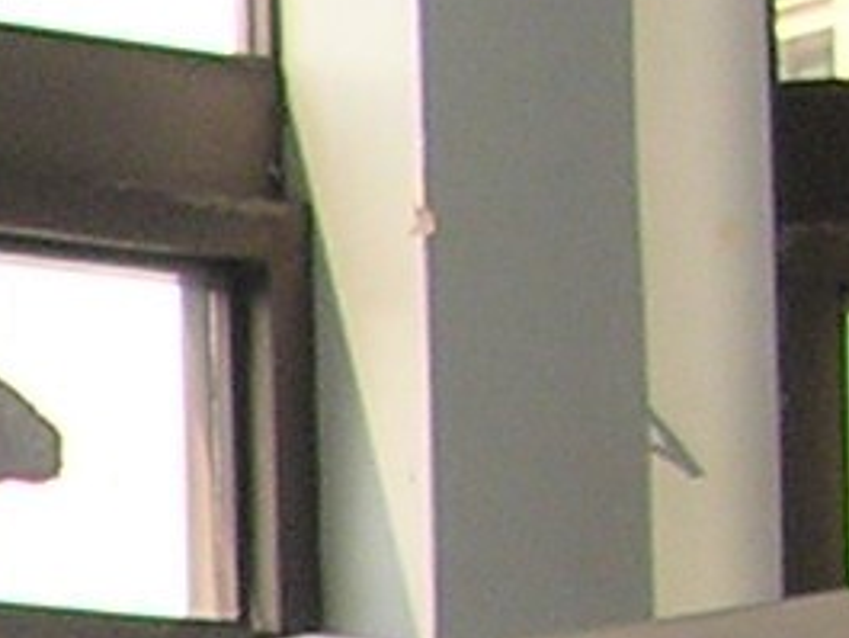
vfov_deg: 4.9
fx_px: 7214
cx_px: -1881
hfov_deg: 6.1
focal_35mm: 294
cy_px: 1539
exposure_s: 1/130
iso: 100
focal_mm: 5.8
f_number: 2.8
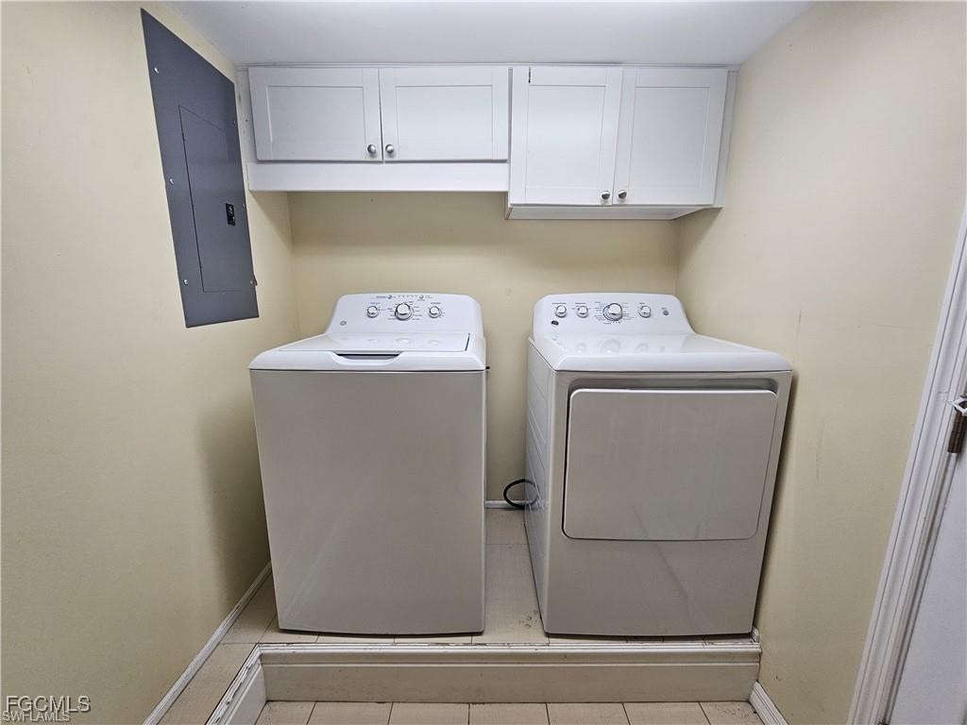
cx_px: 484
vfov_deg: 89.9
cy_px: 362
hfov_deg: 106.2
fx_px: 363
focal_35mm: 13
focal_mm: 2.2
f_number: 2.2
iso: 64
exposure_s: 1/60
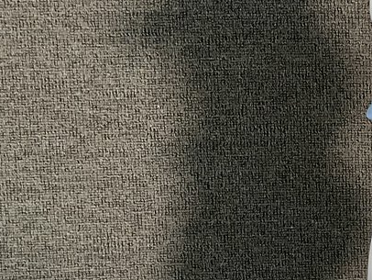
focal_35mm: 108
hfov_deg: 17.2
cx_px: 467
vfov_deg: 13.7
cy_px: 198
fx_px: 1161
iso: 125
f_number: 1.8
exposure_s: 1/60
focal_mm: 3
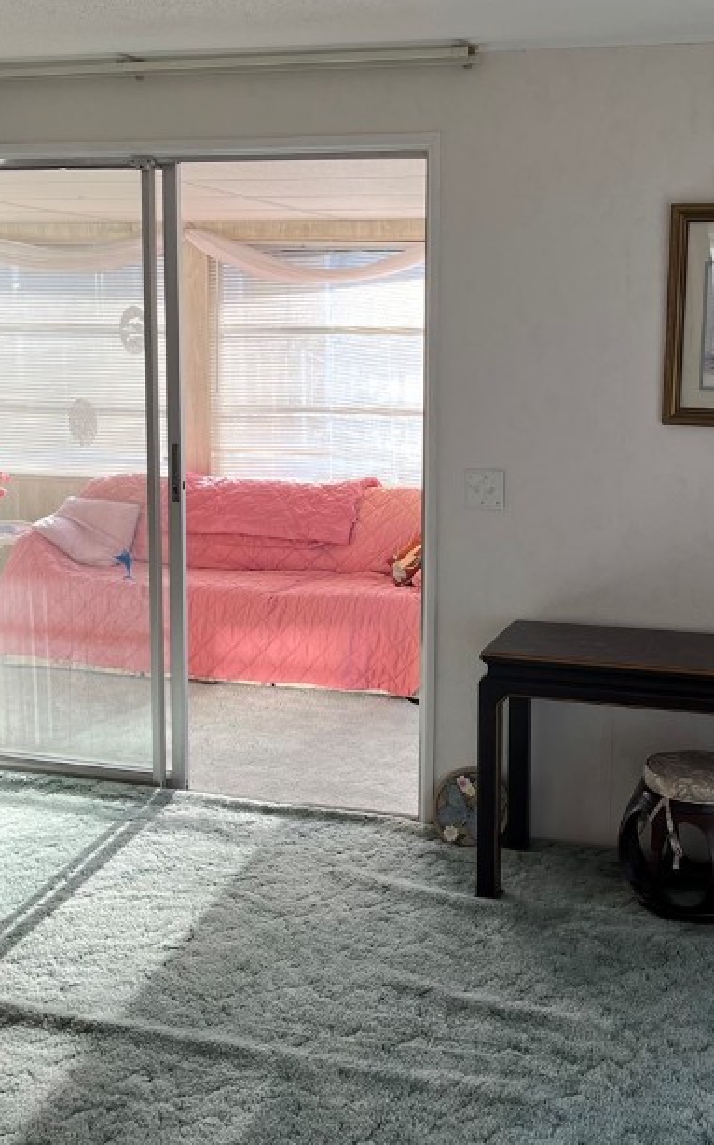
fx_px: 1434
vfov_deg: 43.5
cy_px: 531
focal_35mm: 46
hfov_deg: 27.9
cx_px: 436
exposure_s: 1/175
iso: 40
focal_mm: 5.1
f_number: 1.6
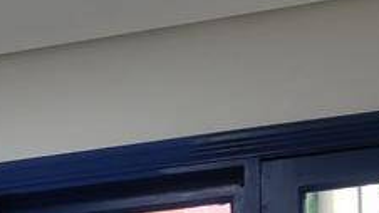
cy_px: 468
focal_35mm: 138
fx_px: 1387
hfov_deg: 15.1
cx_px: -65
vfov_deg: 8.2
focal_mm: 4
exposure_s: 1/30
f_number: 1.8
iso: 32
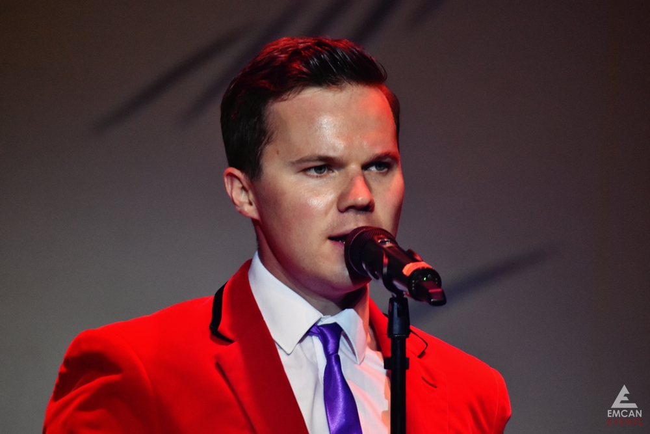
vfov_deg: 3.1
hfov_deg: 4.6
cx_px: 325
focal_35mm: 450
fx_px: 8126
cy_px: 217
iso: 1600
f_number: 5.6
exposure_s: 1/100
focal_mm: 300
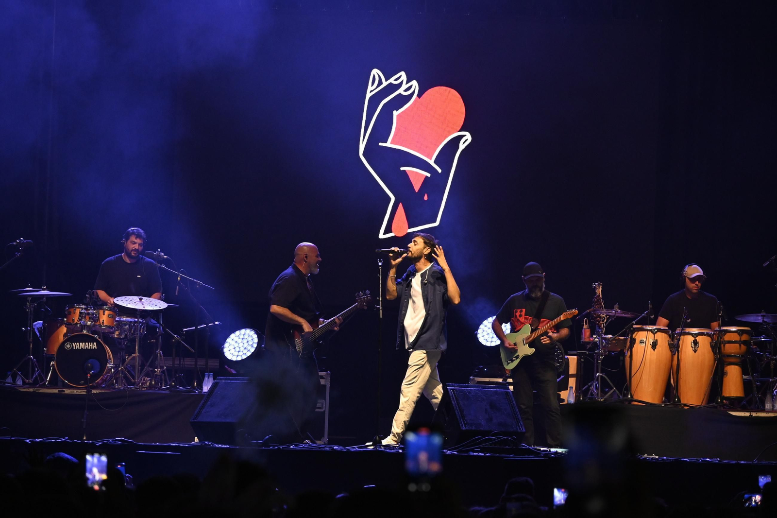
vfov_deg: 8.0
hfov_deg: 11.9
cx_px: 388
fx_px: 3722
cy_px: 259
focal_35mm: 172
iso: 2000
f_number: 5
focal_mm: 115
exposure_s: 1/200
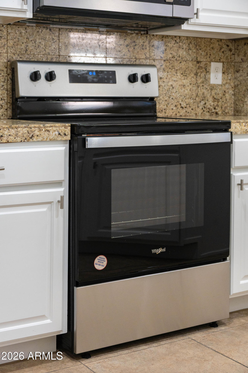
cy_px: 186
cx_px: 124
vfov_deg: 35.1
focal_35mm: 57
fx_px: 590
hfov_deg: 23.7
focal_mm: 57
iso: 1600
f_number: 5.6
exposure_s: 1/100
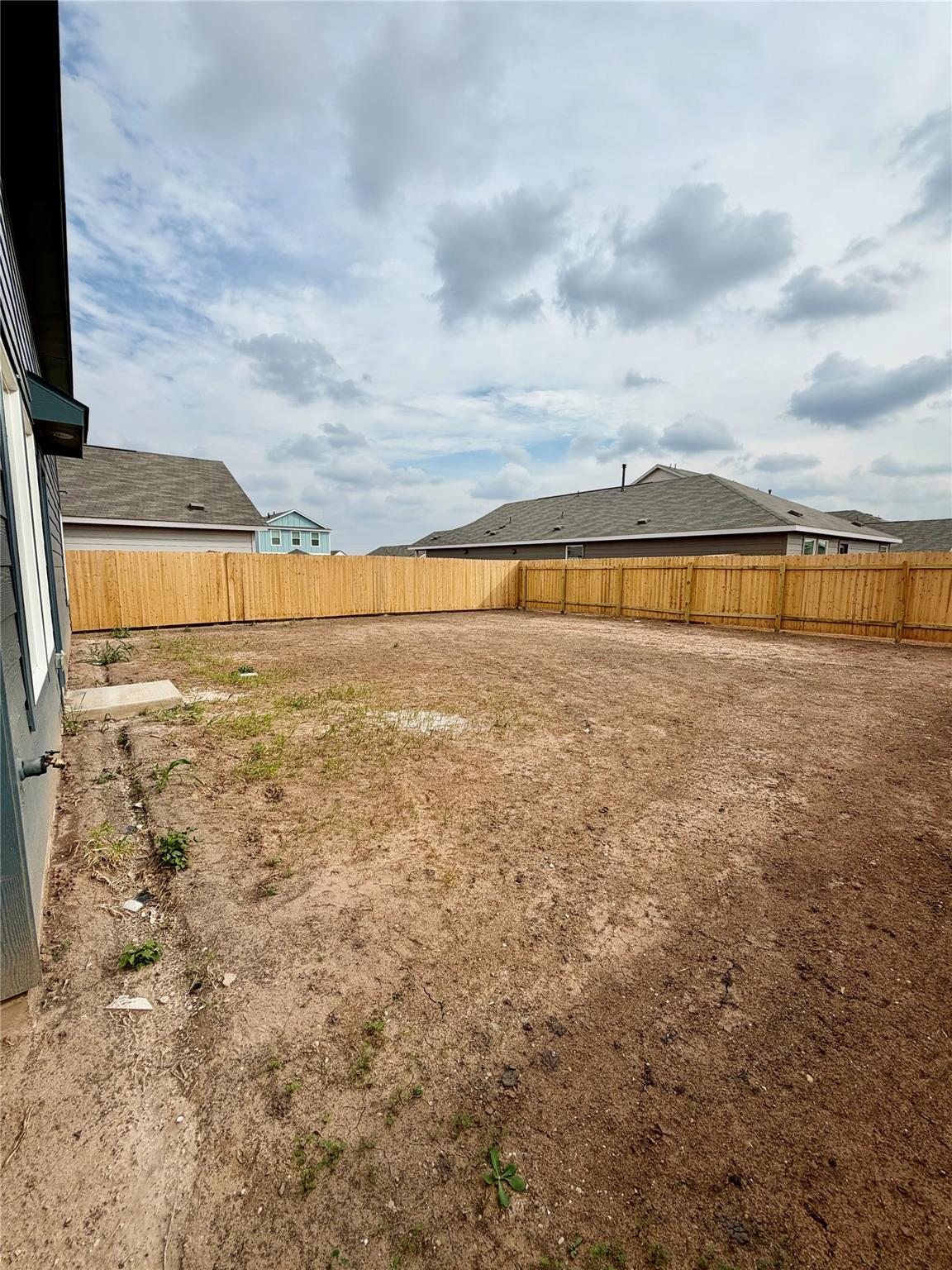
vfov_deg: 102.1
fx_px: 513
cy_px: 635
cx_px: 476
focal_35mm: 14
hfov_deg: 85.7
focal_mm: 2.22
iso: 20
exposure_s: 1/928
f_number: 2.2
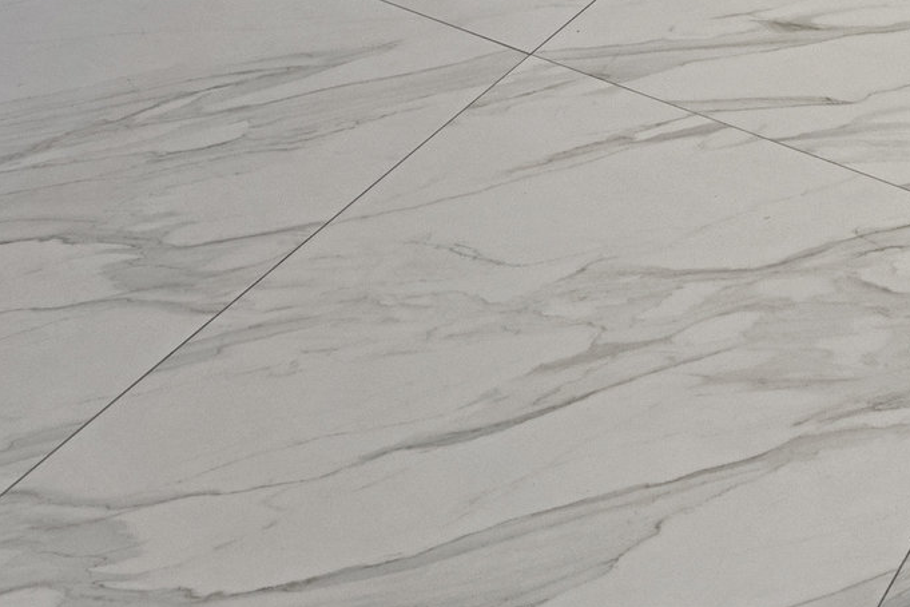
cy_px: -983
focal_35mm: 74
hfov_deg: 27.2
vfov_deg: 12.6
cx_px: 576
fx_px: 1870
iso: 640
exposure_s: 1.3
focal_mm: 14
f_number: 10
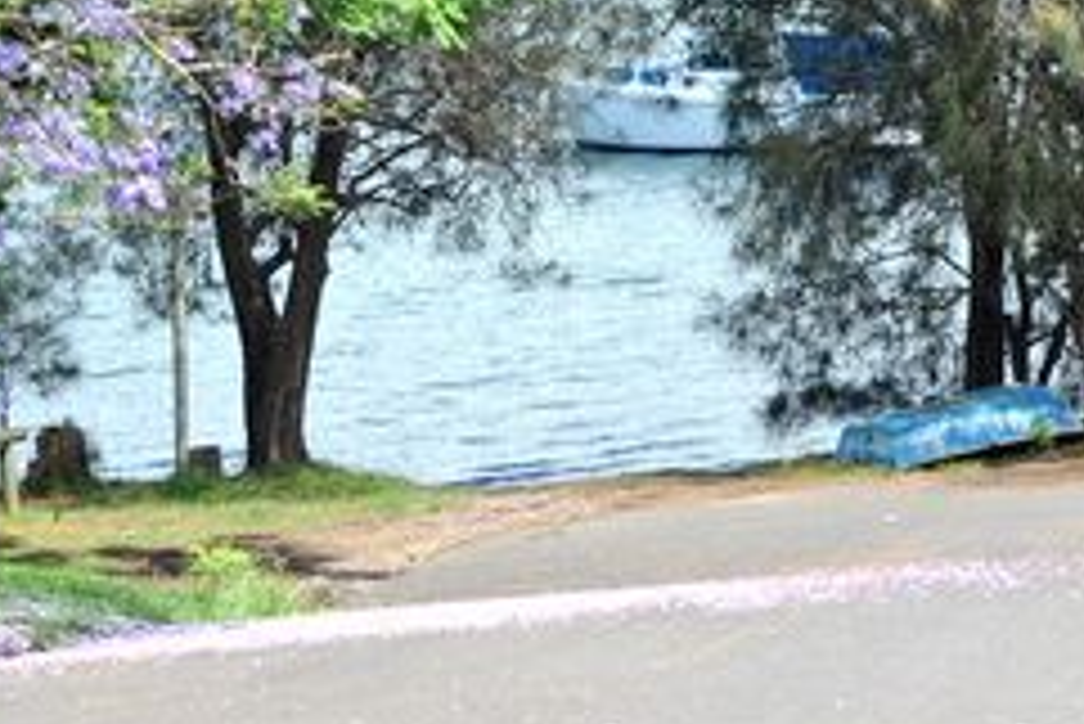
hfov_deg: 11.3
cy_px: 299
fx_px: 5453
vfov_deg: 7.6
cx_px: 706
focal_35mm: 181
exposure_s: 1/500
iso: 160
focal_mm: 62
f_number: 5.6
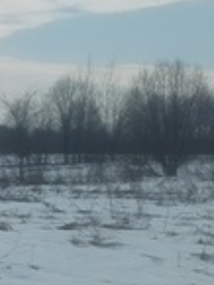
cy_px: 212
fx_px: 1416
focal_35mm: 172
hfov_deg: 7.5
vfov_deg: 11.5
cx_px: -450
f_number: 1.8
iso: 100
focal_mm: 4.75
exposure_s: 1/7990
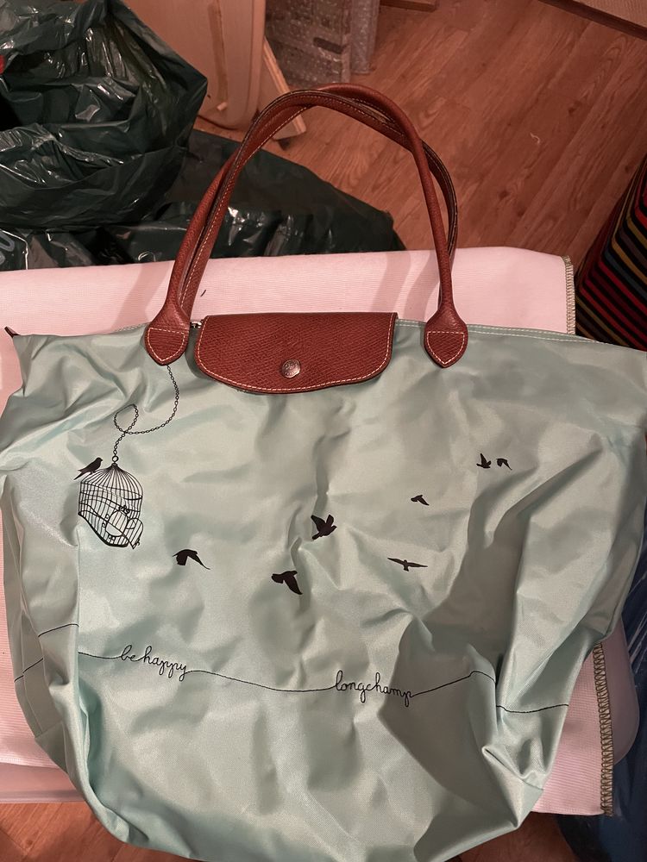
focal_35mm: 26
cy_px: 431
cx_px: 324
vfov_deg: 67.3
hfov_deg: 53.1
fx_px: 648
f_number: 1.6
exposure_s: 1/33
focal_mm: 4.2
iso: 640
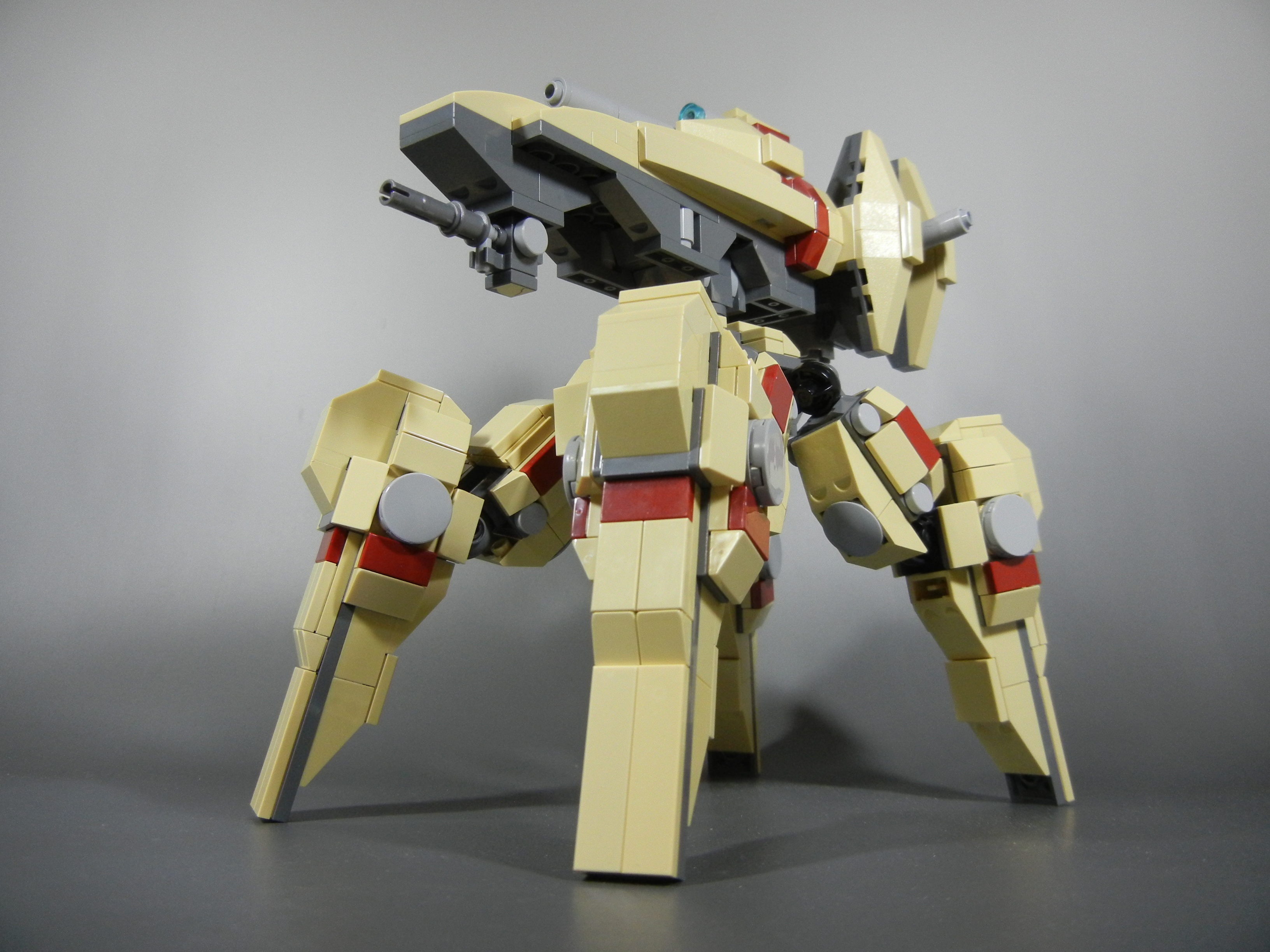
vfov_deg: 46.8
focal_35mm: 30
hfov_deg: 60.0
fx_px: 1101
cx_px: 635
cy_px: 476
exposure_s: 1/63.2
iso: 400
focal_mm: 5.4
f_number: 3.5
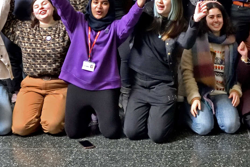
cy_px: -22
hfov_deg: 29.4
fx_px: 465
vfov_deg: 19.4
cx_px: 197
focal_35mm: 67
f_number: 11
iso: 5000
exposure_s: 1/160
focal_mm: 24
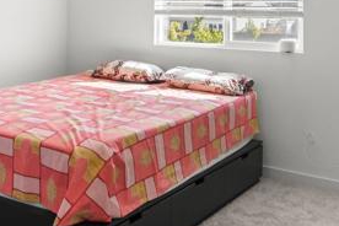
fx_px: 490
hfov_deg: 36.0
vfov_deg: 24.9
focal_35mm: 52
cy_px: 8
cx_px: 37
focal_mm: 14
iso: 125
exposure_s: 1/160
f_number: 2.8
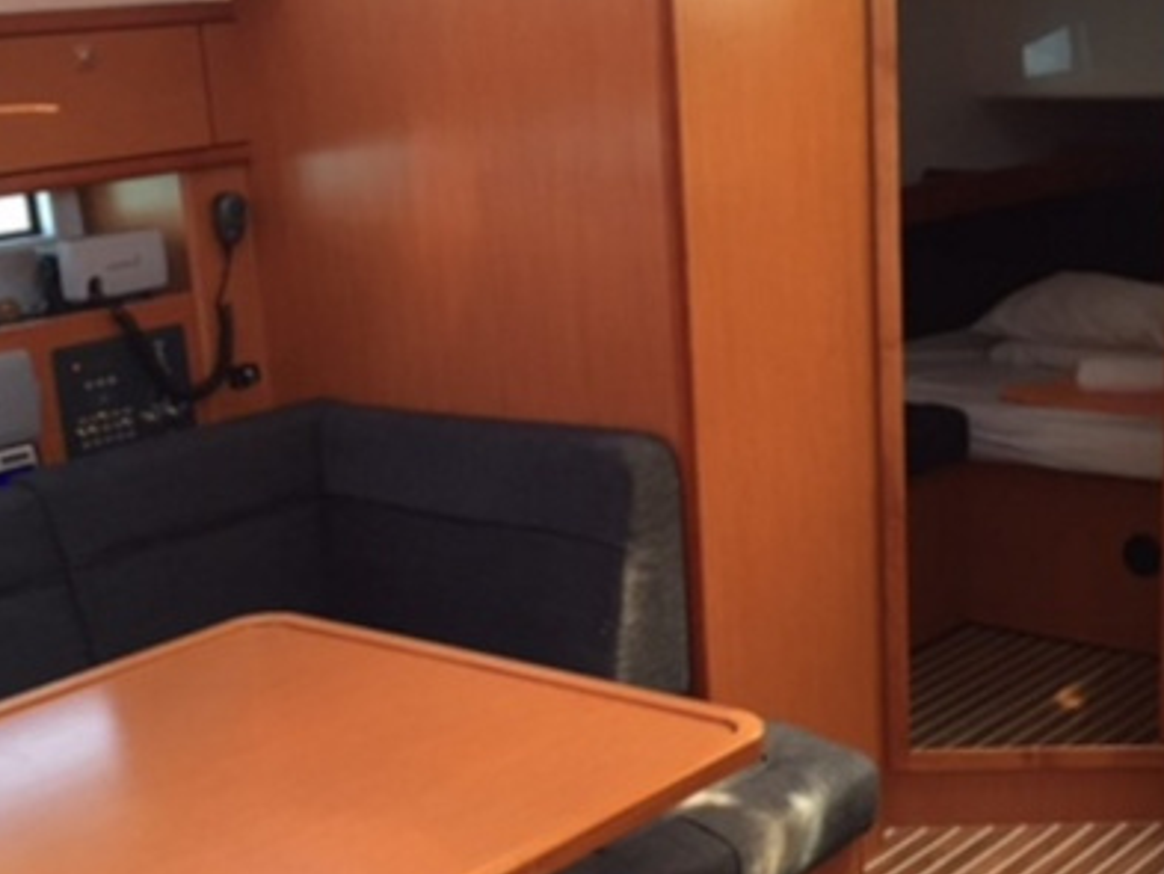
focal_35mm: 59
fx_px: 1985
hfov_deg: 32.6
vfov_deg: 24.7
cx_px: 675
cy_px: 601
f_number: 2.2
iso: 40
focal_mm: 4.15
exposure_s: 1/33
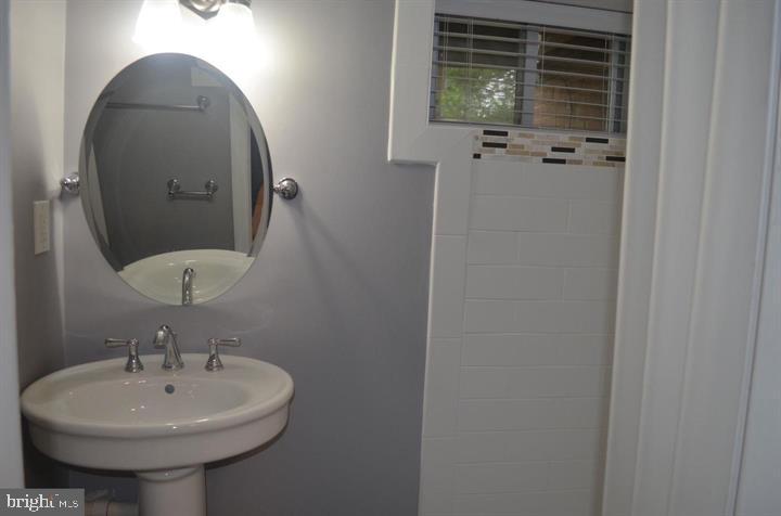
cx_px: 390
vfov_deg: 47.7
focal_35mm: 27
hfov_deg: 67.5
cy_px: 258
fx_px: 584
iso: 400
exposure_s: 1/125
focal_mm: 18
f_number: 3.5
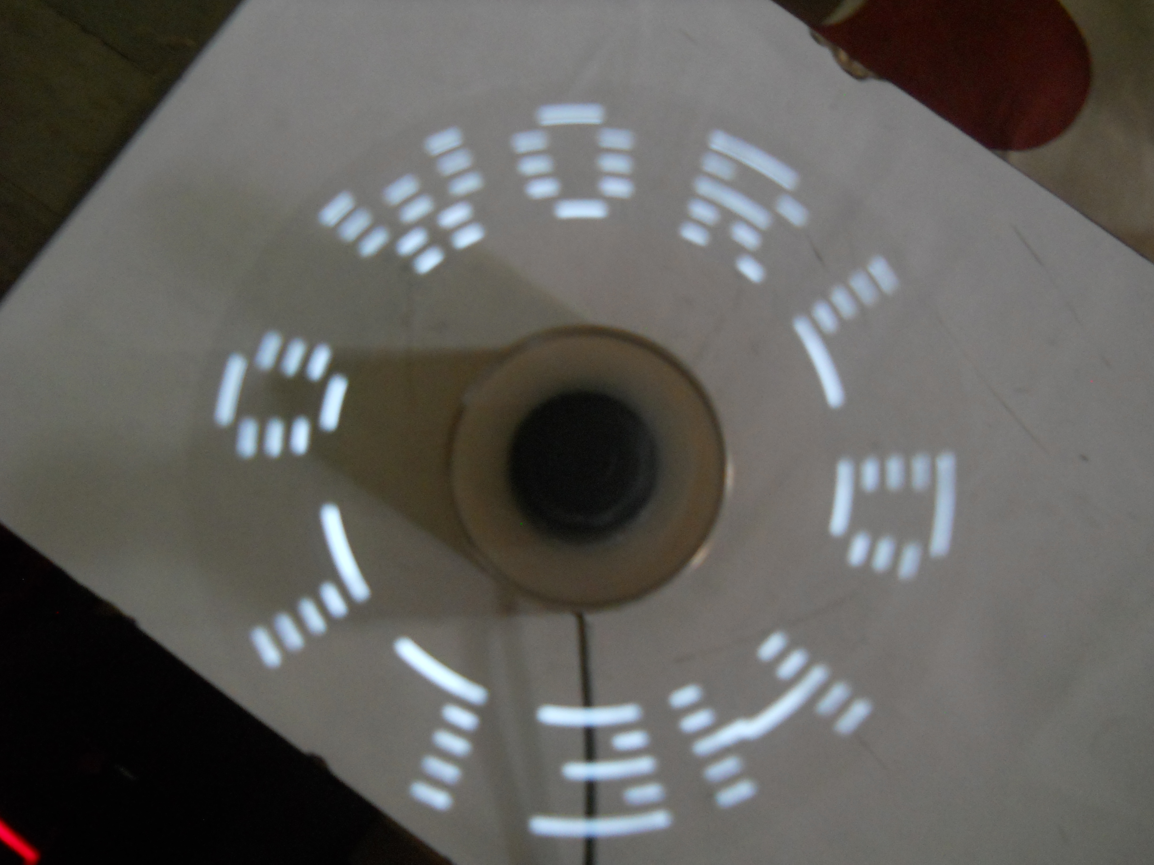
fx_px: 1367
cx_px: 577
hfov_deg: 45.8
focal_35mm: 41
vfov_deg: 35.1
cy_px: 432
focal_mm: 6.72
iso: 400
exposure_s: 1/10
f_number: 3.1
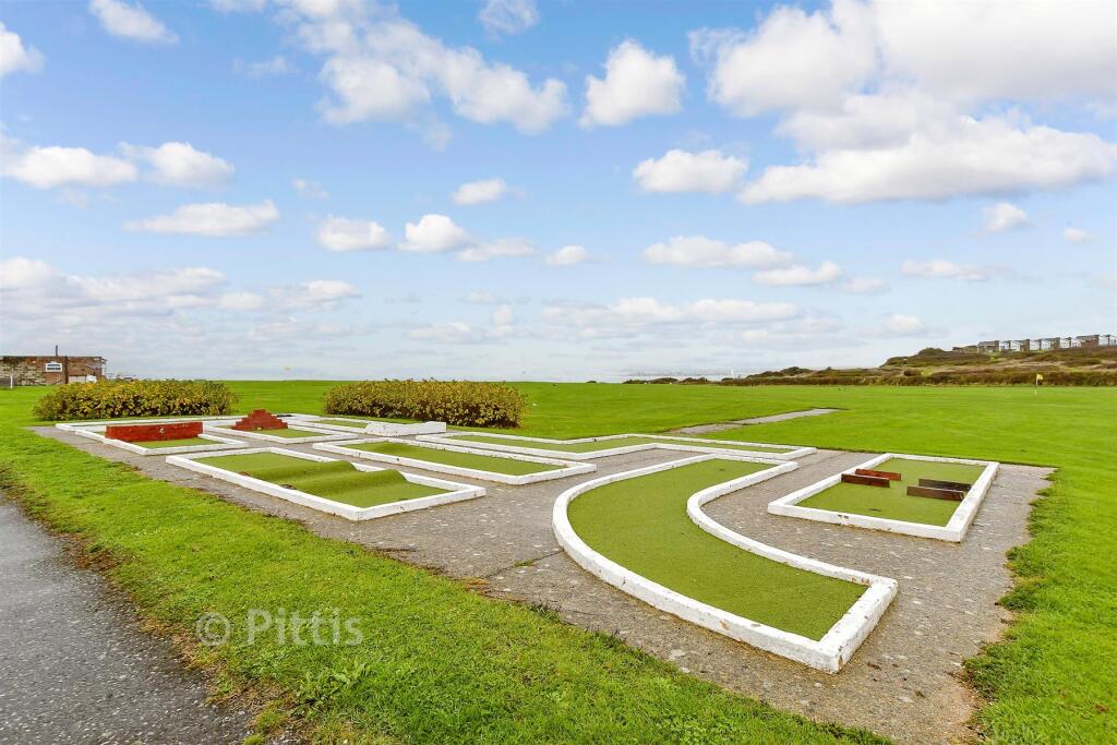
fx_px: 559
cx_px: 558
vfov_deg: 67.4
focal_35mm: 18
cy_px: 372
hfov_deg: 90.0
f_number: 8
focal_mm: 12
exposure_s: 1/125
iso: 160
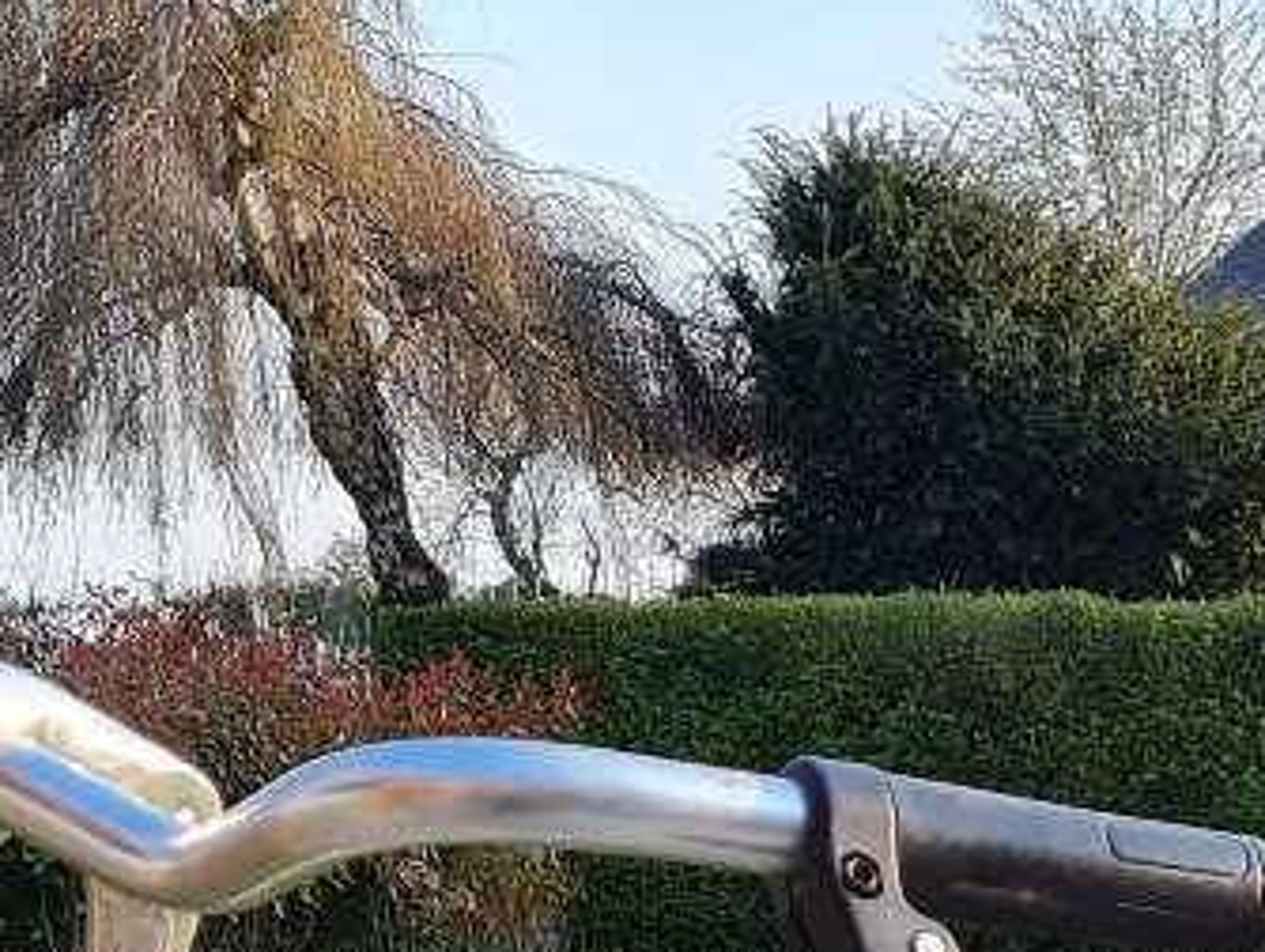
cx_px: 1359
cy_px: 2127
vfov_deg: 10.6
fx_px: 4536
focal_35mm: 124
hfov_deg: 15.5
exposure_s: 1/584
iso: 50
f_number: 1.8
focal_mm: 5.4
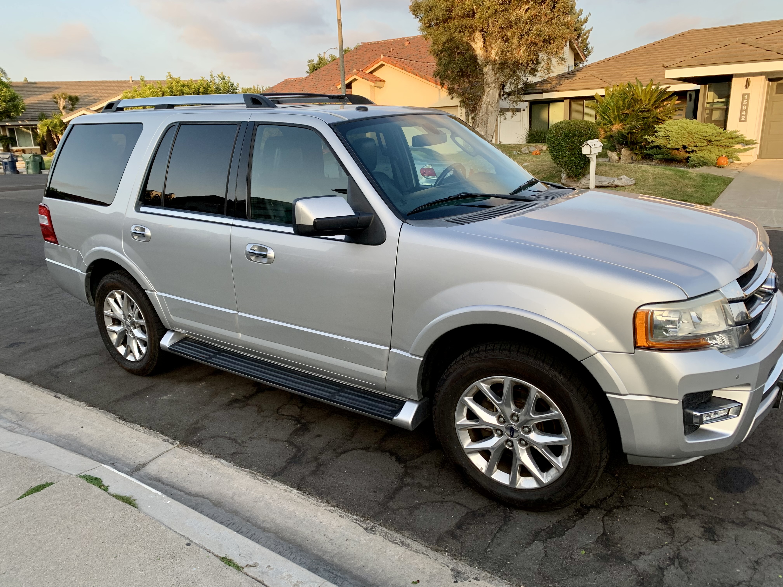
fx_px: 588
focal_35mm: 26
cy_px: 294
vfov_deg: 53.1
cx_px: 392
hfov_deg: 67.3
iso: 25
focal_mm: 4.25
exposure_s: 1/252
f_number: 1.8
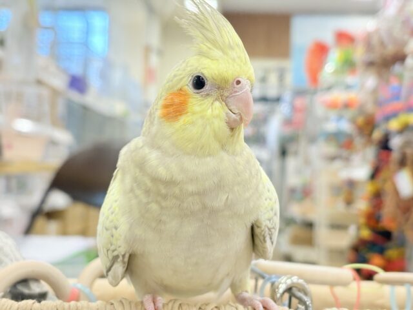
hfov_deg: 36.8
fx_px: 620
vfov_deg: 28.0
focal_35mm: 52
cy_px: 155
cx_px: 206
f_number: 1.6
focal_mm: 5.96
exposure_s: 1/100
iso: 100
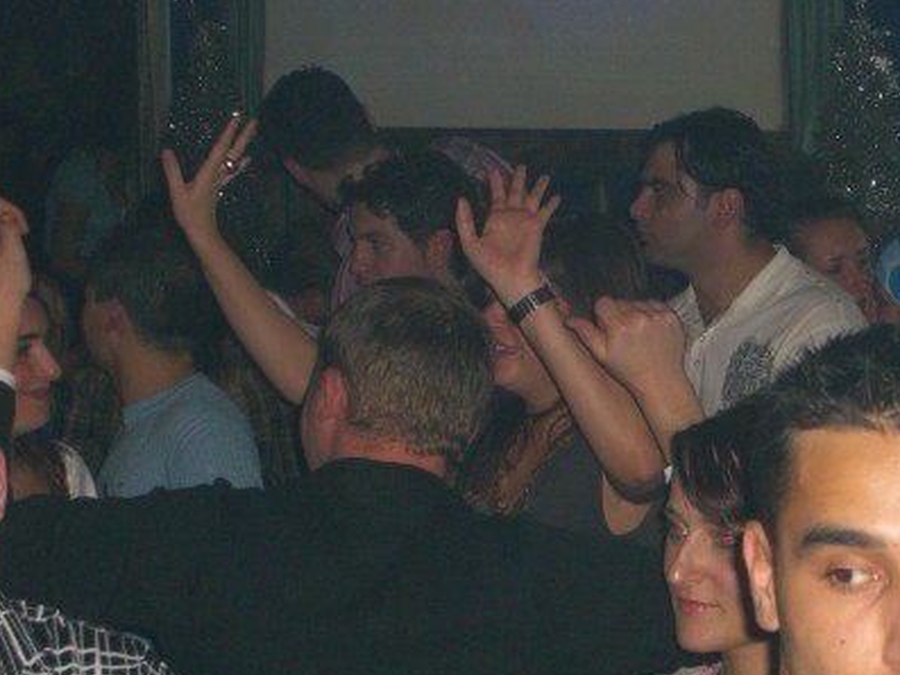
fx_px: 3147
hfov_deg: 16.2
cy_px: 365
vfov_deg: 12.3
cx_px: 619
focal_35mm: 121
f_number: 4.4
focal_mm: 16.6
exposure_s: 1/60
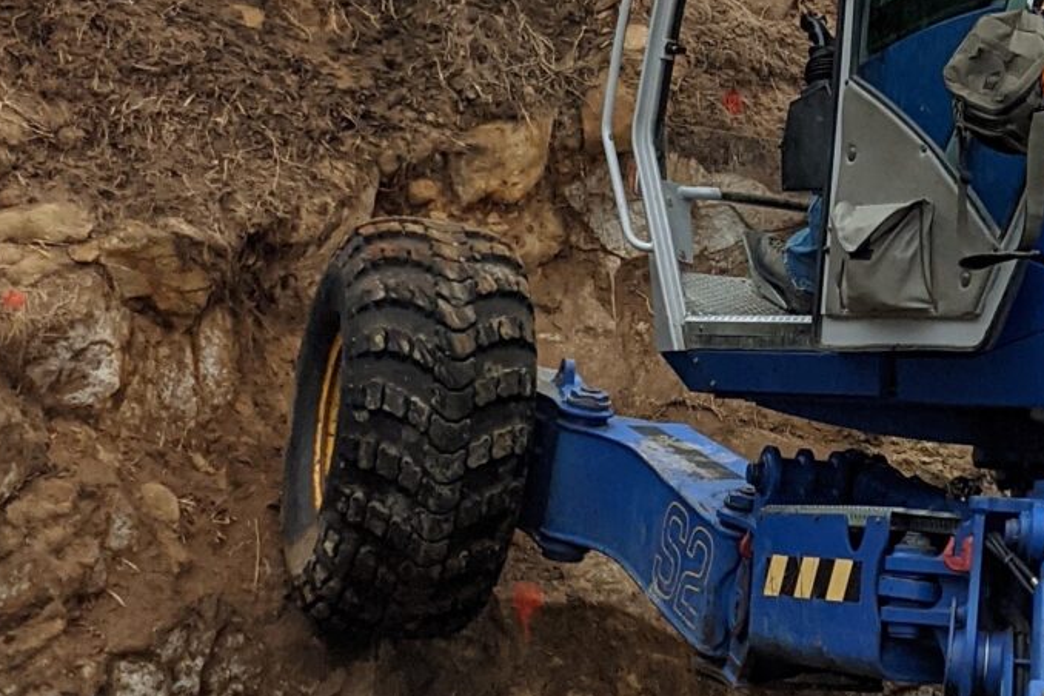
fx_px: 3074
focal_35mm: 106
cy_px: 237
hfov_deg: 18.5
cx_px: 1166
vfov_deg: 12.9
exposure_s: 1/3906
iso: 91
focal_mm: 4.38
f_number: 1.73
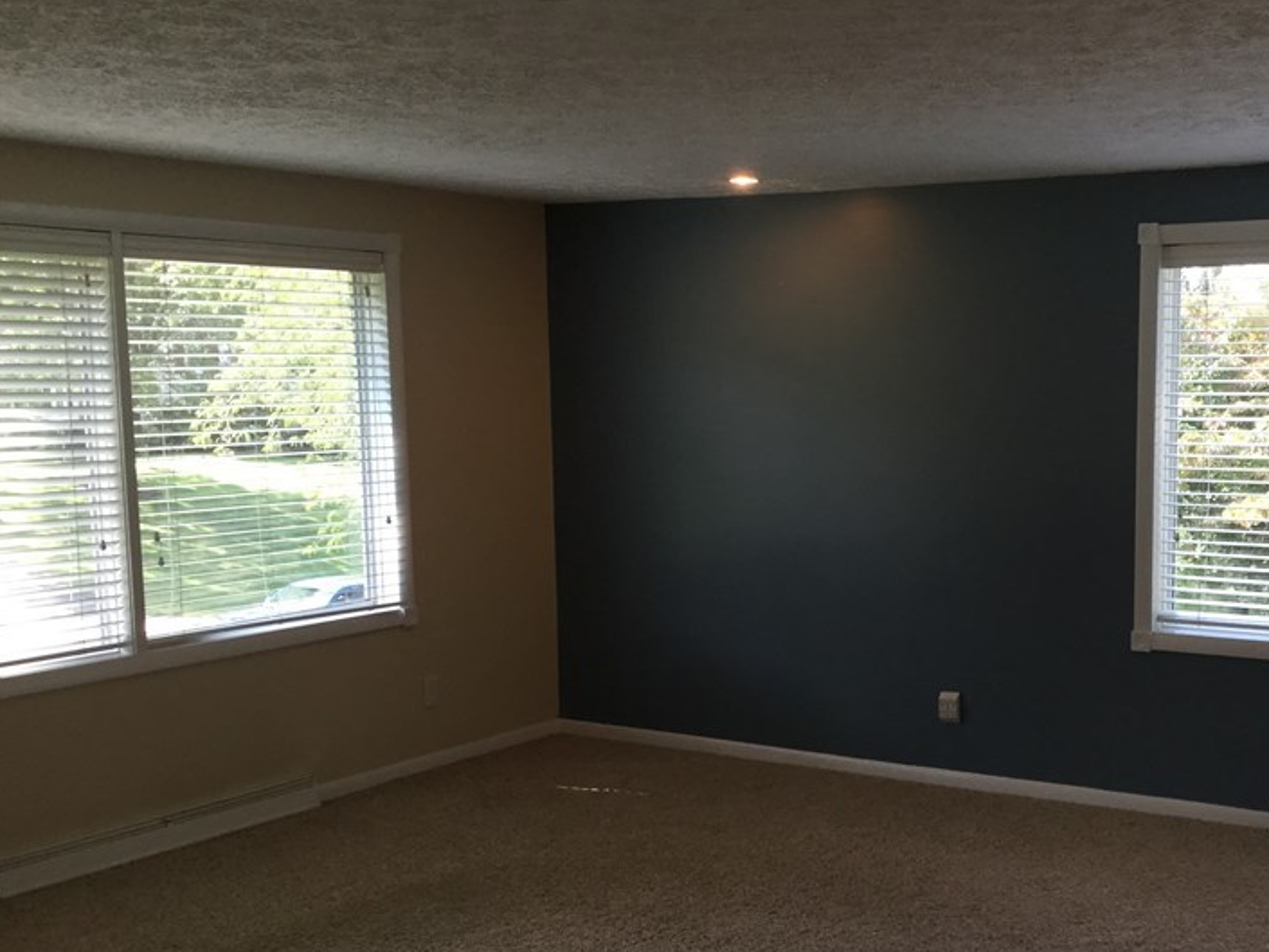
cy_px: 567
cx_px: 902
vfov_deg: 32.1
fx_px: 1650
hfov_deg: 41.2
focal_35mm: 45
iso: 32
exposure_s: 1/40
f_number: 2.4
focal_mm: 3.3
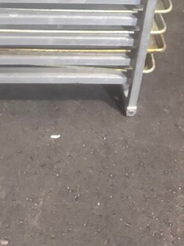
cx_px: 45
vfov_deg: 26.4
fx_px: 447
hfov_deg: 23.0
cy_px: -69
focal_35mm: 63
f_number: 1.78
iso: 320
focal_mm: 6.86
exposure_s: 1/60
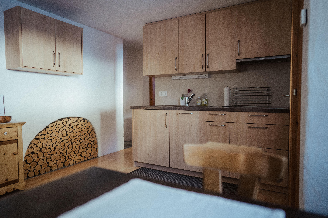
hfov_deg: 73.7
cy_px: 109
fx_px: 219
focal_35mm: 24
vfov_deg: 53.1
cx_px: 164
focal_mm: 24
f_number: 1.4
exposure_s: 1/250
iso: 1000
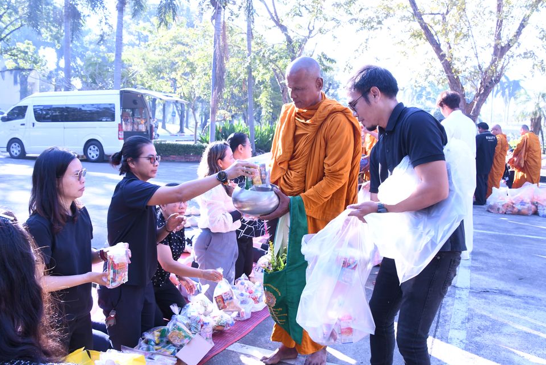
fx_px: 501
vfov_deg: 40.0
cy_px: 174
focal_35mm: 33
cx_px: 278
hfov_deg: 57.2
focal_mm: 21
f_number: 8
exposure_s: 1/250
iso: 1250
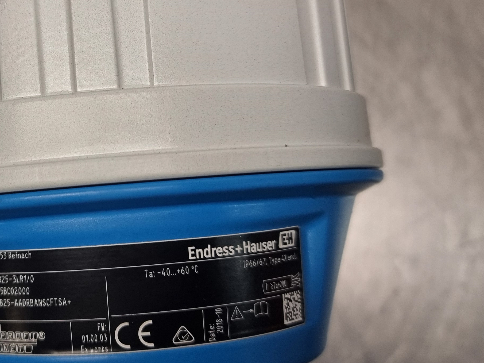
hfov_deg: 34.8
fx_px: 741
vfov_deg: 27.5
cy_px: 156
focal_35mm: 53
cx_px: 84
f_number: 1.8
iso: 50
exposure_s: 1/100
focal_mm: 6.7
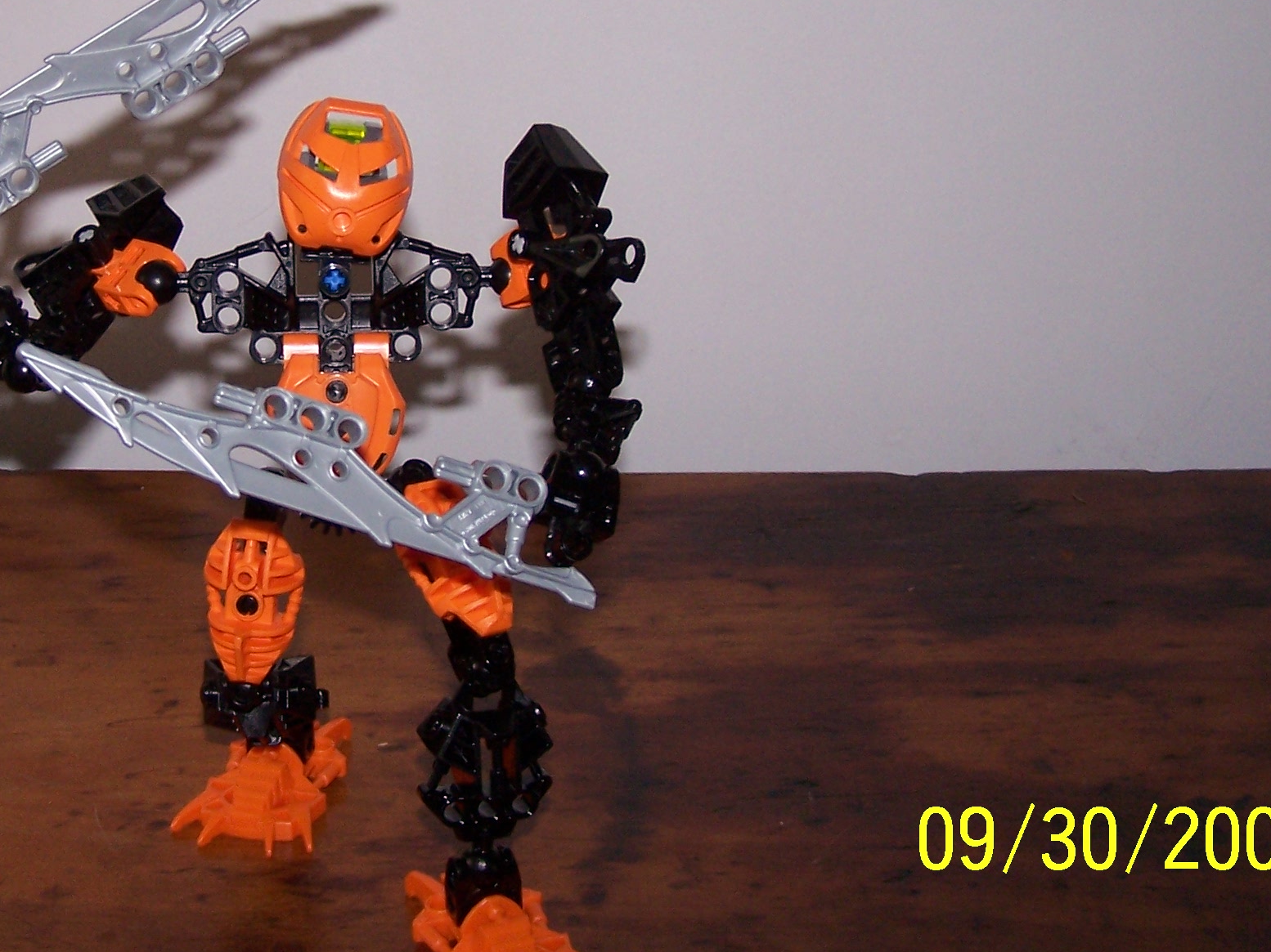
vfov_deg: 23.1
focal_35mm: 63
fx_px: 2313
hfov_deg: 30.4
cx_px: 386
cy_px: 259
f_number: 2.8
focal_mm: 6.3
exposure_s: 1/60
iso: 140
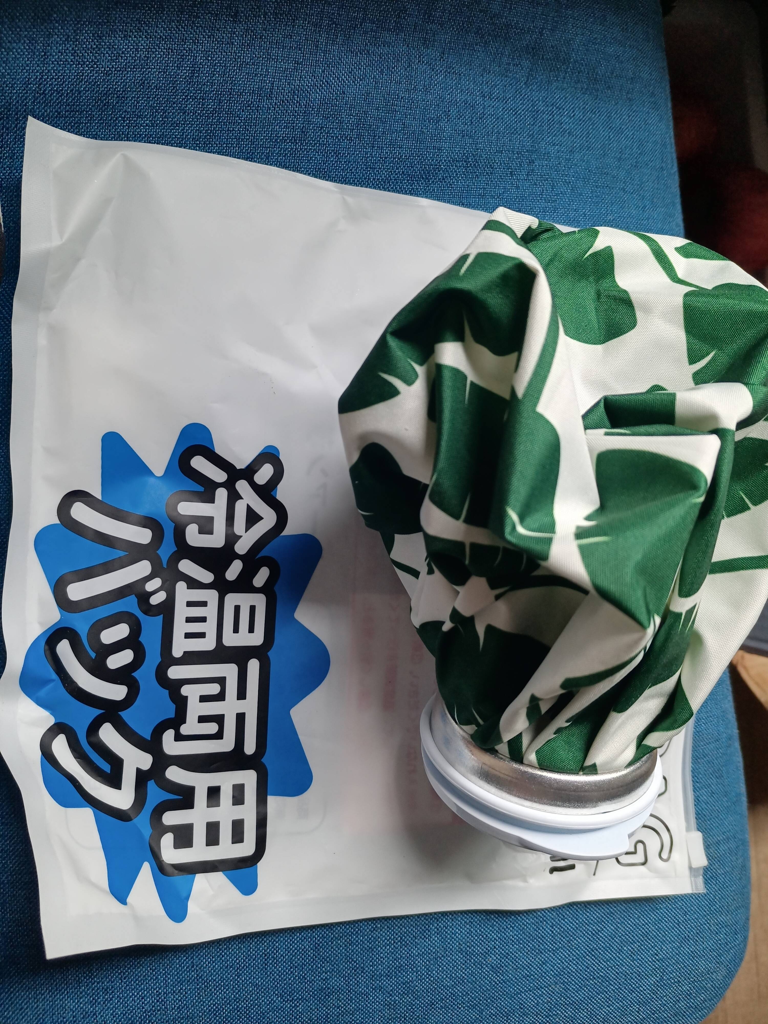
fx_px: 769
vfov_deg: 67.3
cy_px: 512
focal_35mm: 26
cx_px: 384
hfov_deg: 53.1
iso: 336
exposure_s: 1/33.3
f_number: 1.8
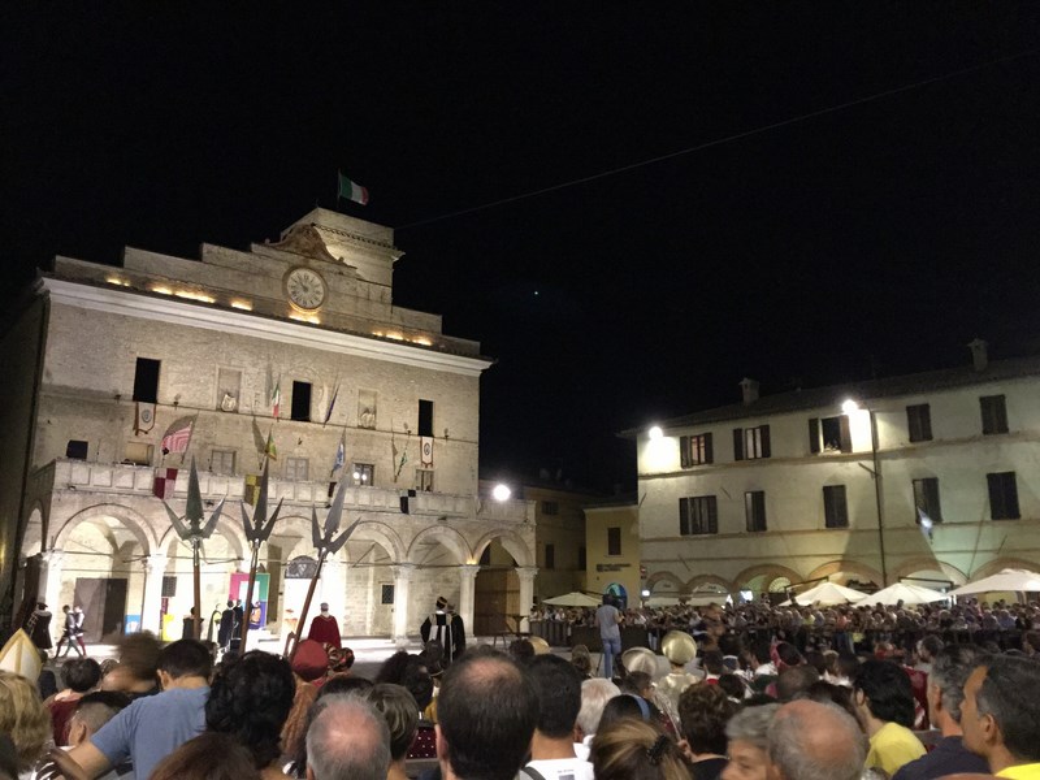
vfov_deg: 45.4
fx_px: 931
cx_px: 520
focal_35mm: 31
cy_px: 390
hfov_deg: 58.4
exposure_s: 1/15
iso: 320
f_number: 2.4
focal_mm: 3.3
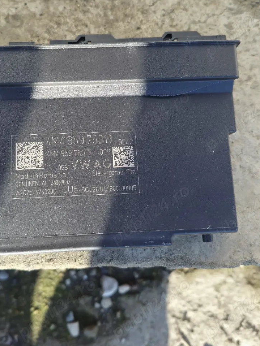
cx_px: 81
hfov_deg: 43.4
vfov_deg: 56.3
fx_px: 320
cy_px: 136
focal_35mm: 32
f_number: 1.8
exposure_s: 1/333
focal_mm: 5.54
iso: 50
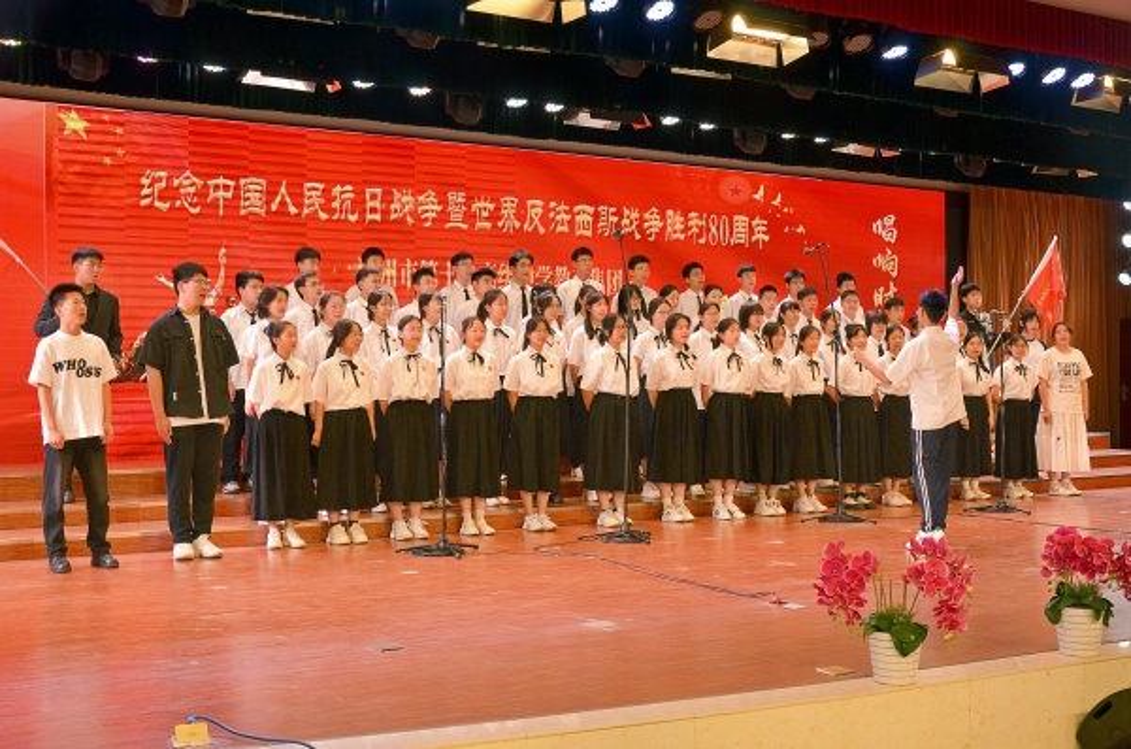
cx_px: 566
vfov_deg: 31.7
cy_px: 374
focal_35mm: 42
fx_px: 1316
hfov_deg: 46.5
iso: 1000
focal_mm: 28
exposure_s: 1/160
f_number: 6.3
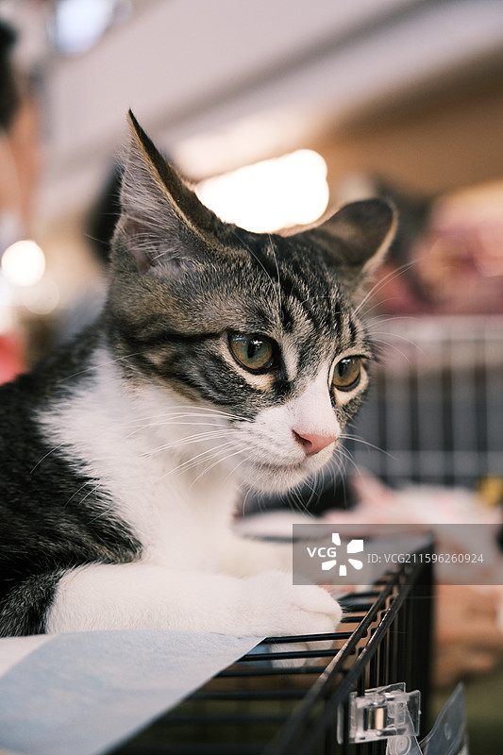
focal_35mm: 48
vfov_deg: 41.1
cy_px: 378
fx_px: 1006
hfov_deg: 28.1
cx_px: 252
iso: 800
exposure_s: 1/200
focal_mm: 31.9
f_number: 2.8
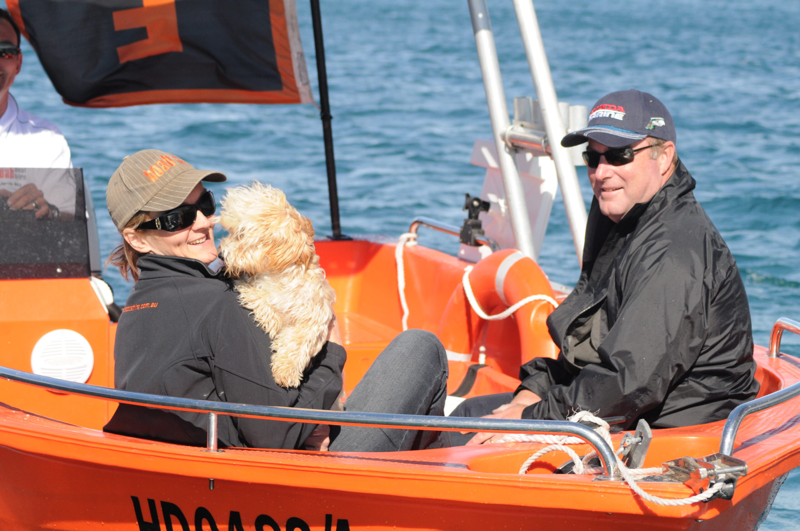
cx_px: 400
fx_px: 2830
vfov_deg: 10.7
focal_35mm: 128
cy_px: 266
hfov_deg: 16.1
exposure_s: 1/320
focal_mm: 85
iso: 500
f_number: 8
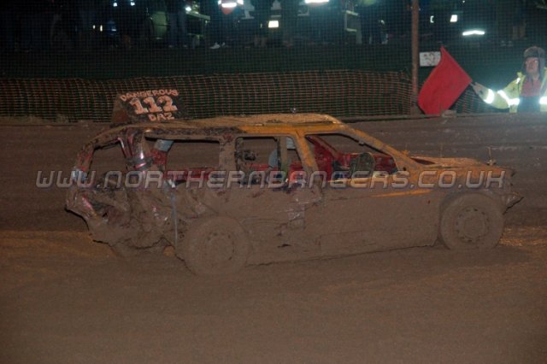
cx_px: 274
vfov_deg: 11.7
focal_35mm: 117
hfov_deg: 17.5
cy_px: 182
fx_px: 1777
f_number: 5.6
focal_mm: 78
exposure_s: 1/60
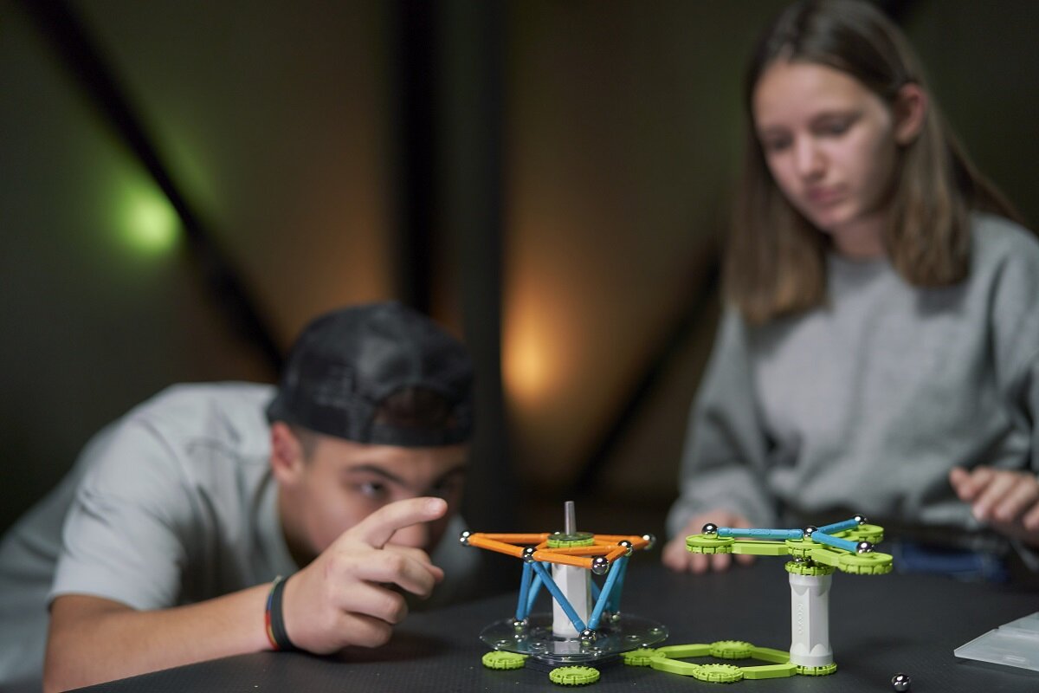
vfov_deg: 27.0
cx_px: 520
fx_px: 1443
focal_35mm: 50
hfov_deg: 39.6
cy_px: 346
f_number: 1.4
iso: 400
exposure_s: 1/125
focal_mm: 50
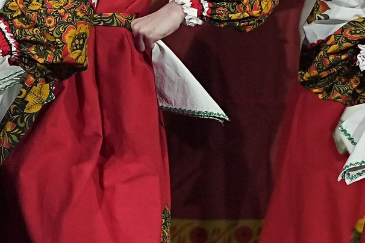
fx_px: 8100
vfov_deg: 1.7
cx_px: -77
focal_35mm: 799
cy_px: 41
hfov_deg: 2.6
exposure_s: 1/400
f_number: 4
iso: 2000
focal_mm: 126
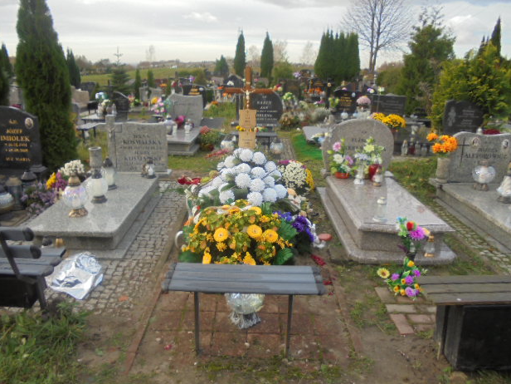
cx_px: 248
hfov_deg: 65.3
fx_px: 399
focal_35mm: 27
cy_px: 185
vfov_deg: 51.3
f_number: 3.5
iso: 100
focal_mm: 4.6
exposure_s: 1/250
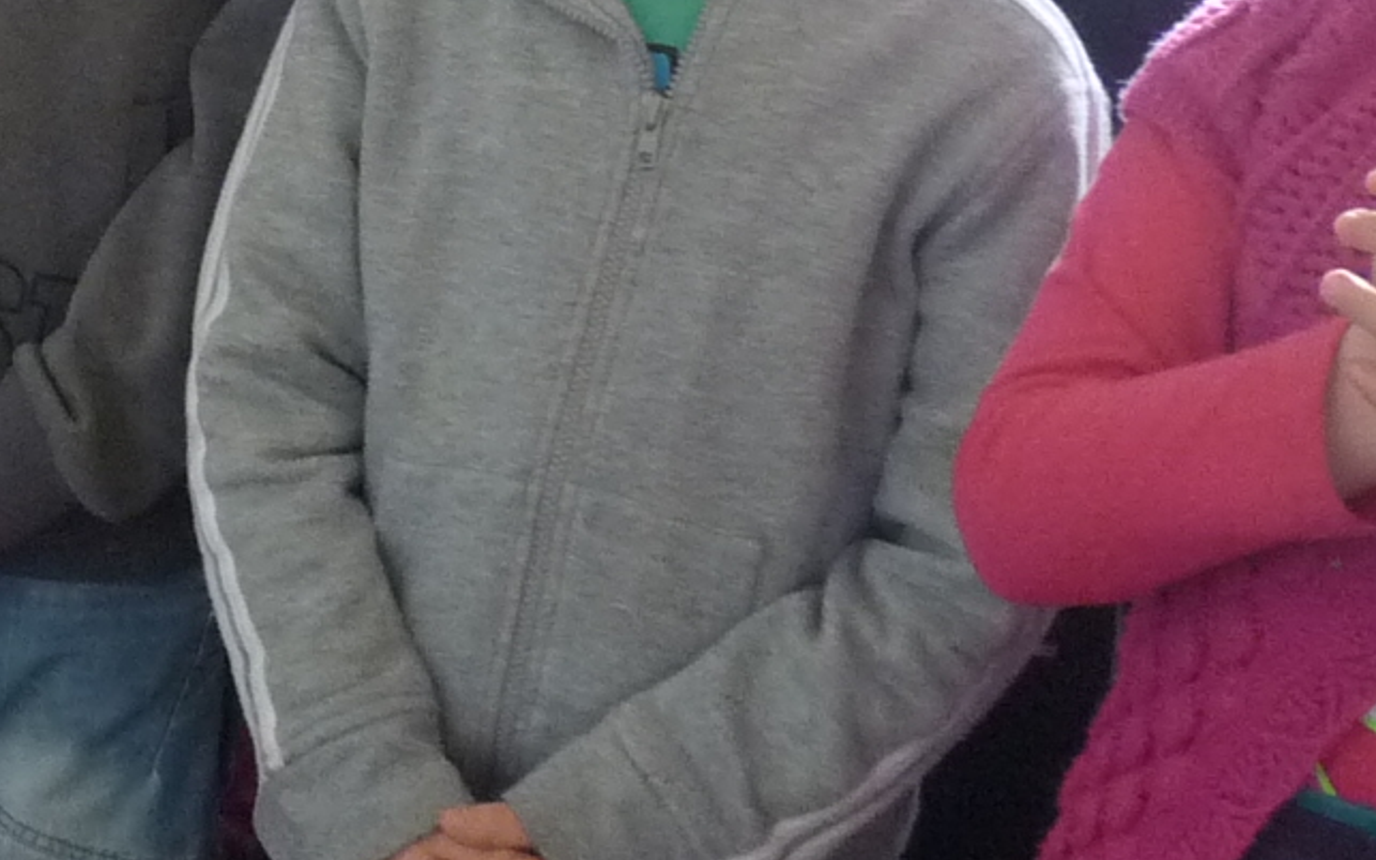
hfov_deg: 16.7
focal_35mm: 114
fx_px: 4275
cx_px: -668
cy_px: -293
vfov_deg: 11.2
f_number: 2.8
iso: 400
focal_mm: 4.8
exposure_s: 1/25
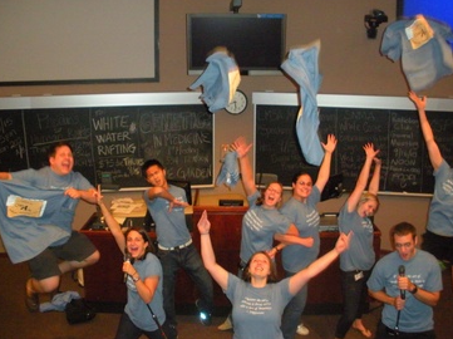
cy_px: 158
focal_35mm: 39
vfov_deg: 36.7
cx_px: 229
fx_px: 510
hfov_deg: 47.9
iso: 800
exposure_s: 1/60
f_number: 3.5
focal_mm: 6.3
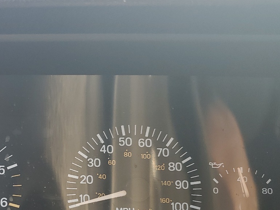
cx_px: 23
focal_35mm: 54
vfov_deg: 26.3
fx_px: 437
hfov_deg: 33.5
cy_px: 181
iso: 50
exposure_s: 1/133
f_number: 1.5
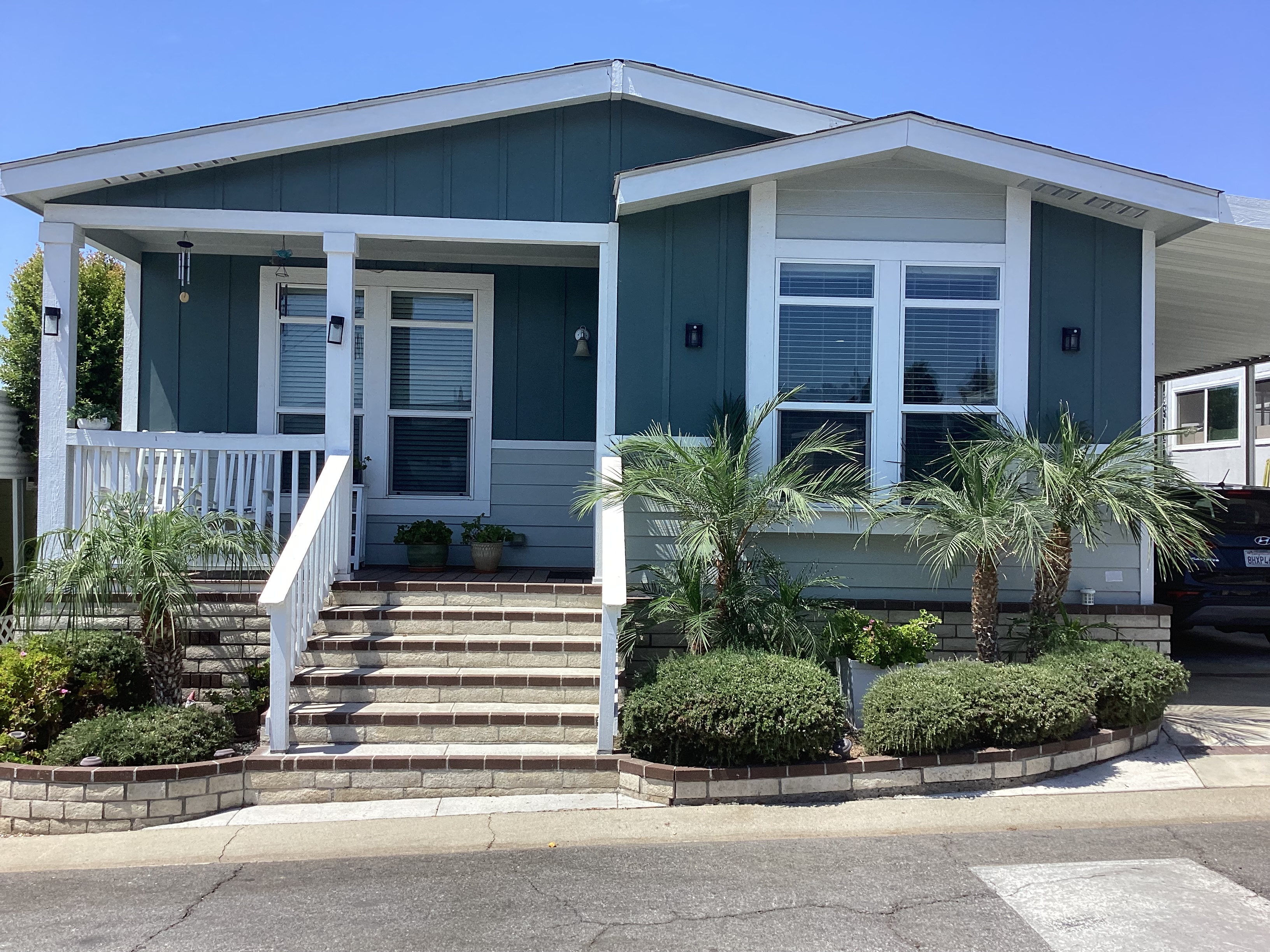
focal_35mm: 31
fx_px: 1137
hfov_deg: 58.4
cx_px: 635
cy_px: 476
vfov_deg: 45.4
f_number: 2.4
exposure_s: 1/1018
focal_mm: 3.3
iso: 25
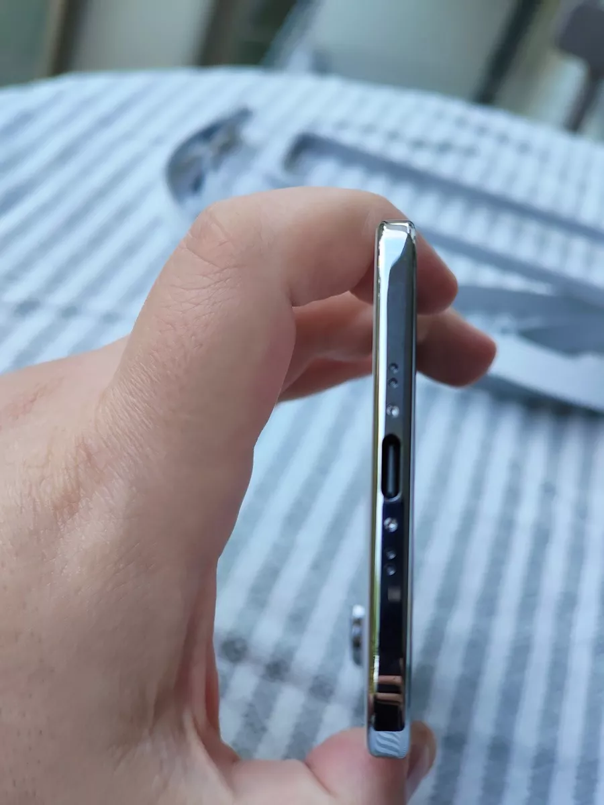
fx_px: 1163
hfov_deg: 29.1
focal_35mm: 50
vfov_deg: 38.2
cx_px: 302
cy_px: 402
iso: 181
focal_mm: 7.1
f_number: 2
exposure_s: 1/100
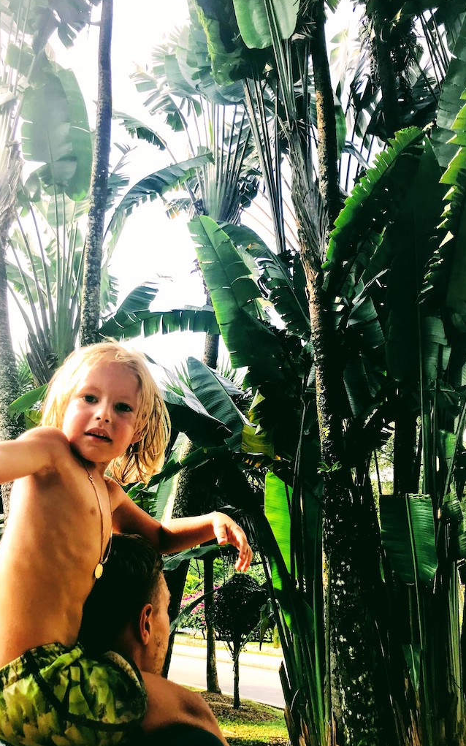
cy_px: 363
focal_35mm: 31
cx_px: 188
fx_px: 630
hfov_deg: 40.4
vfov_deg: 61.2
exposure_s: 1/509
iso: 20
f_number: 1.8
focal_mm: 3.99
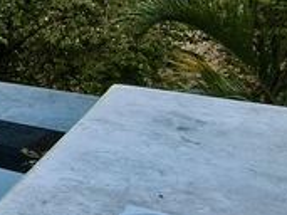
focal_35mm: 75
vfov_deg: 19.2
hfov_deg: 19.2
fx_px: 621
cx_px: -240
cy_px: 18
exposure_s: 1/510
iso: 50
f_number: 2.2
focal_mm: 1.65
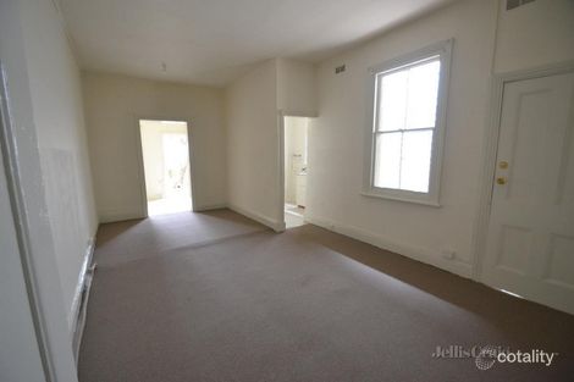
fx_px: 239
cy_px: 191
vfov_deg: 77.3
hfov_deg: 100.4
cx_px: 287
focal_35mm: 15
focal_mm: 10
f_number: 3.5
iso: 1250
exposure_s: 1/60
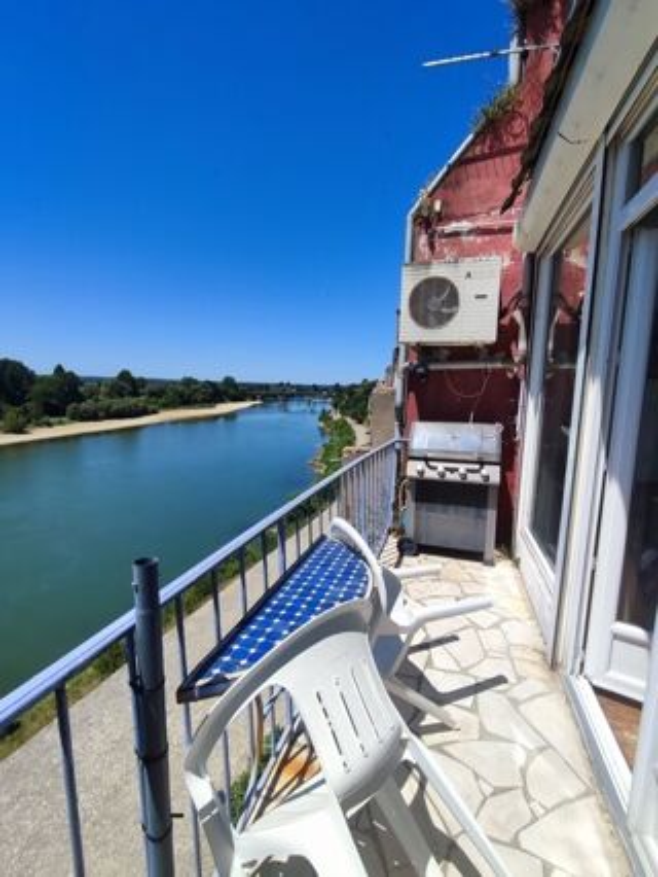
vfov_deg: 94.5
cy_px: 438
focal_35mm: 16
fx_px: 405
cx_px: 329
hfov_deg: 78.2
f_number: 2.2
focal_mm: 1.65
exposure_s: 1/1801
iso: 50
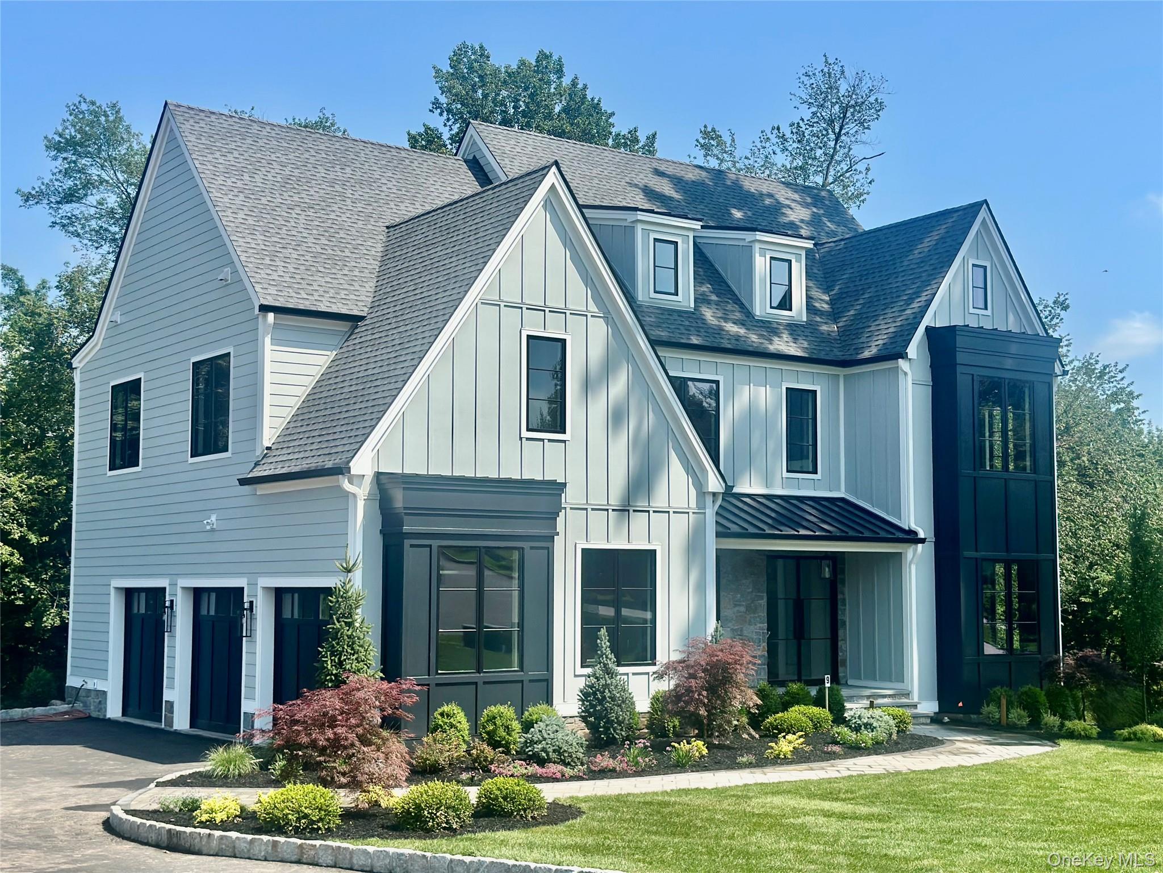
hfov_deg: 39.7
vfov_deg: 30.3
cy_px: 436
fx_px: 1613
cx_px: 582
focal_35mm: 48
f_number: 1.78
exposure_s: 1/4566
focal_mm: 6.86
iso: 100
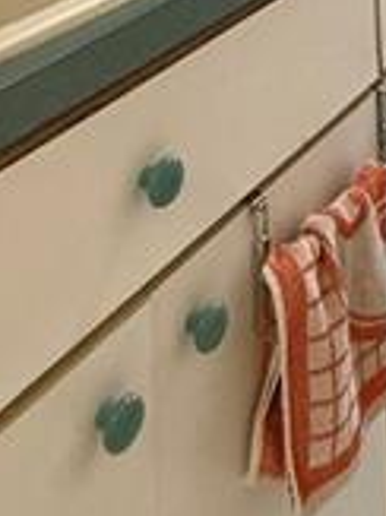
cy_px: -389
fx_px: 983
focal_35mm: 66
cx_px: 449
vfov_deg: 21.0
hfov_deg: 20.9
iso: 640
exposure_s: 1/120
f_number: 2.2
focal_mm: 2.22
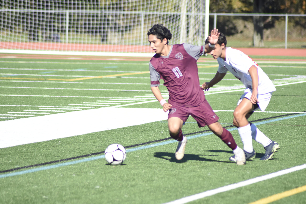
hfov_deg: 5.7
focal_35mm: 360
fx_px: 3060
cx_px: 153
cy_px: 102
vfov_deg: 3.8
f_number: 5
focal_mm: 240
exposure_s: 1/1600
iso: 500
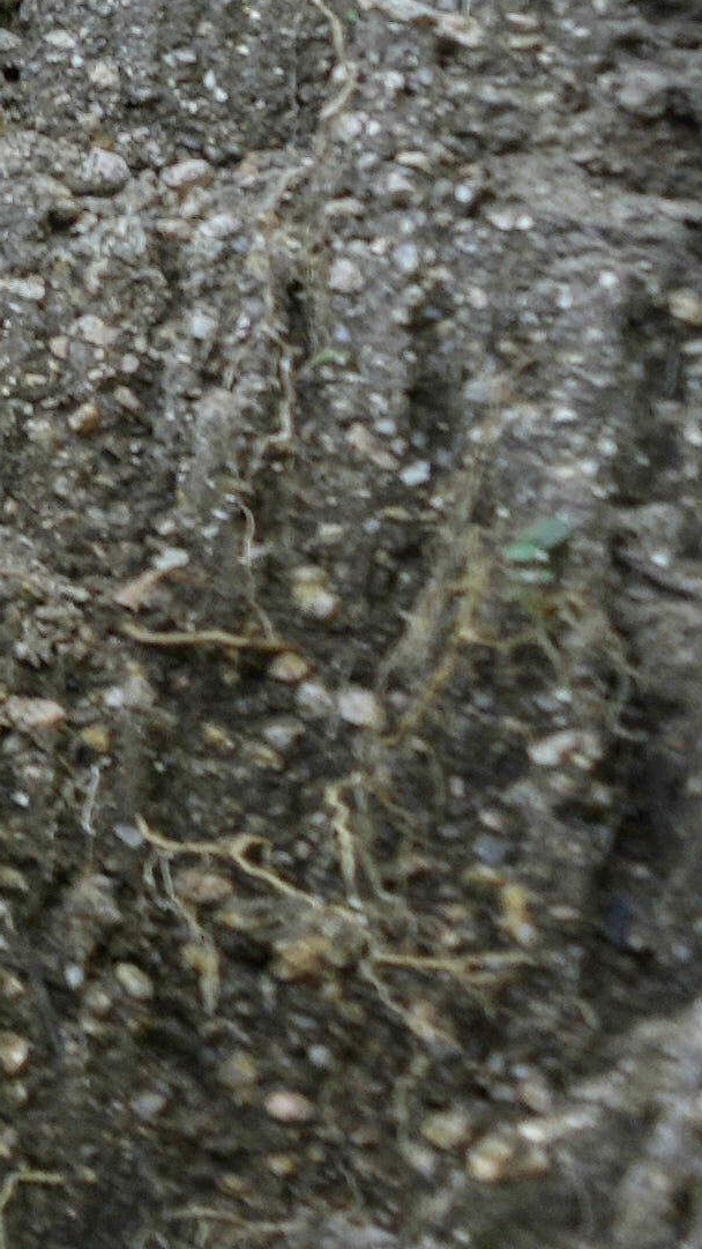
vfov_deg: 15.7
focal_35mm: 134
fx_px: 4435
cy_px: 1
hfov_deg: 6.7
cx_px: -2299
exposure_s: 1/400
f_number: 2.8
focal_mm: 16
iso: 100
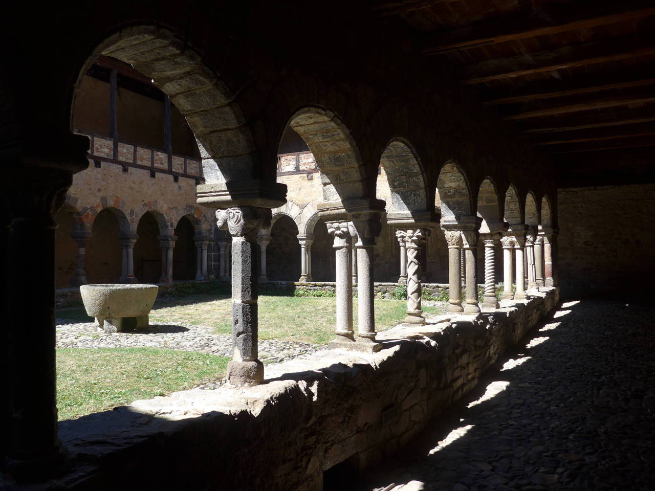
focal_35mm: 29
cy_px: 246
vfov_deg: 48.2
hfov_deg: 61.7
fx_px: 549
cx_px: 328
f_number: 2.8
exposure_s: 1/500
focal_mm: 6
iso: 80
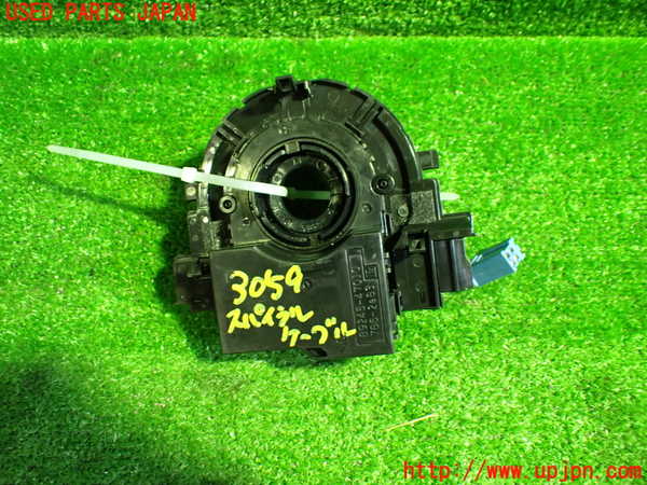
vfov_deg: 46.8
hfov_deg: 60.0
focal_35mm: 30
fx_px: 561
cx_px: 324
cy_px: 242
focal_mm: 5.4
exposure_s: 1/40
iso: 800
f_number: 2.3
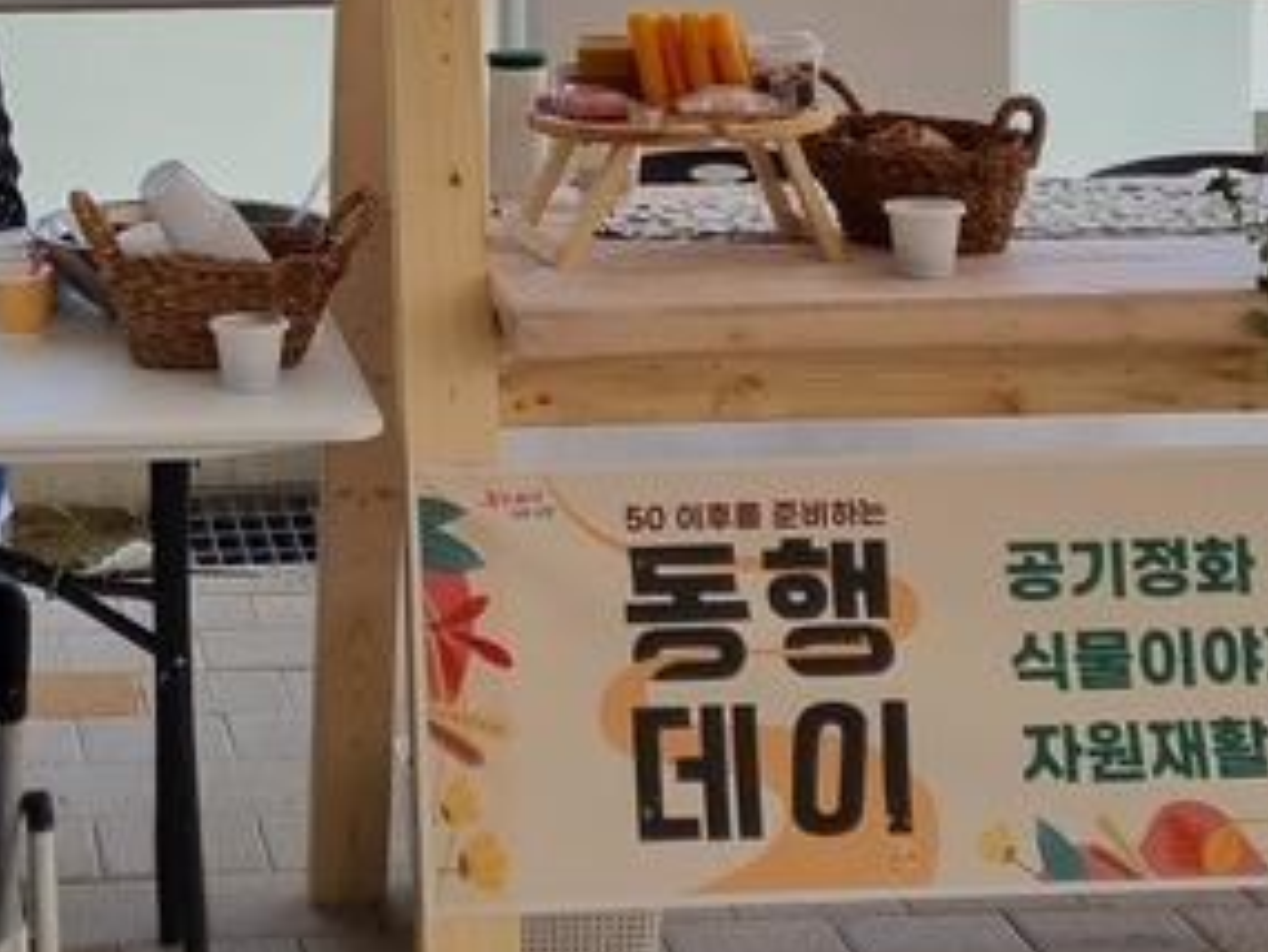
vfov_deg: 15.6
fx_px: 3371
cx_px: 236
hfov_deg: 21.0
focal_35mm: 92
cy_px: -120
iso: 50
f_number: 1.8
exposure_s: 1/688
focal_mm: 5.4
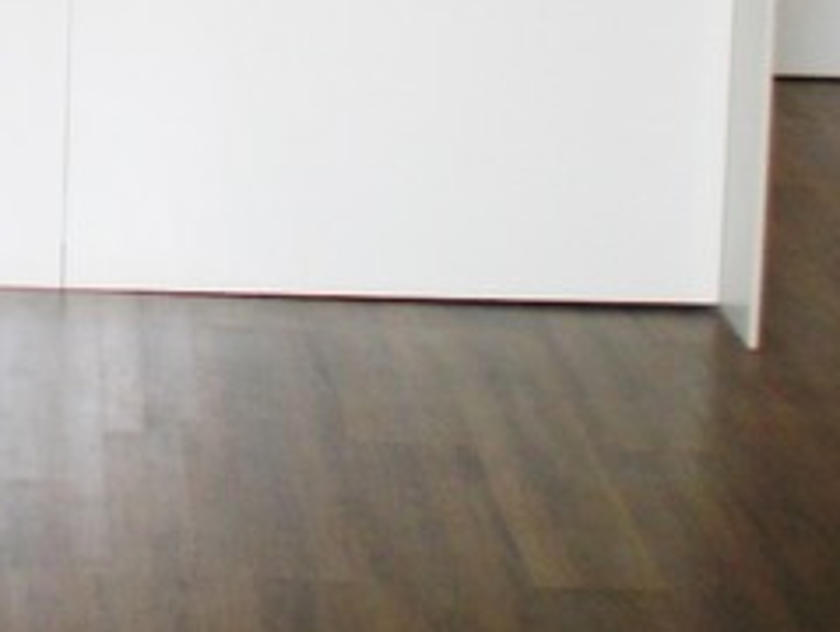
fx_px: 3086
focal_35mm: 127
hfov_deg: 15.1
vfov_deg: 11.2
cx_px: -56
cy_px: -355
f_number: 3.1
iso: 64
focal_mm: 6.3
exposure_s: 1/71.8
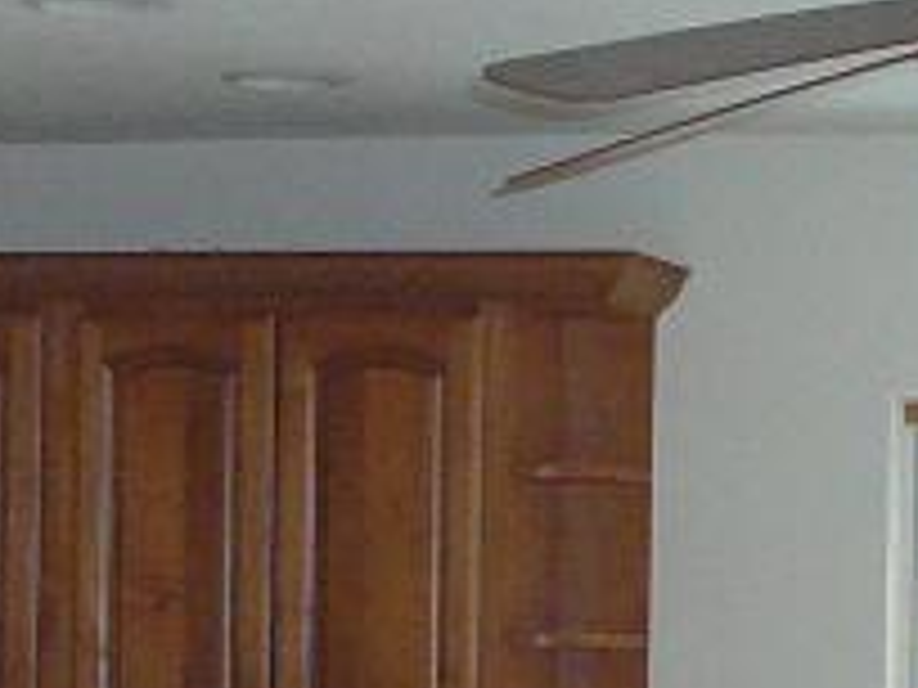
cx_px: 472
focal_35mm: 176
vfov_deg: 8.3
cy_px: 1048
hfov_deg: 11.2
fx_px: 4667
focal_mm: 5.2
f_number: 2.8
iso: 200
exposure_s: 1/30
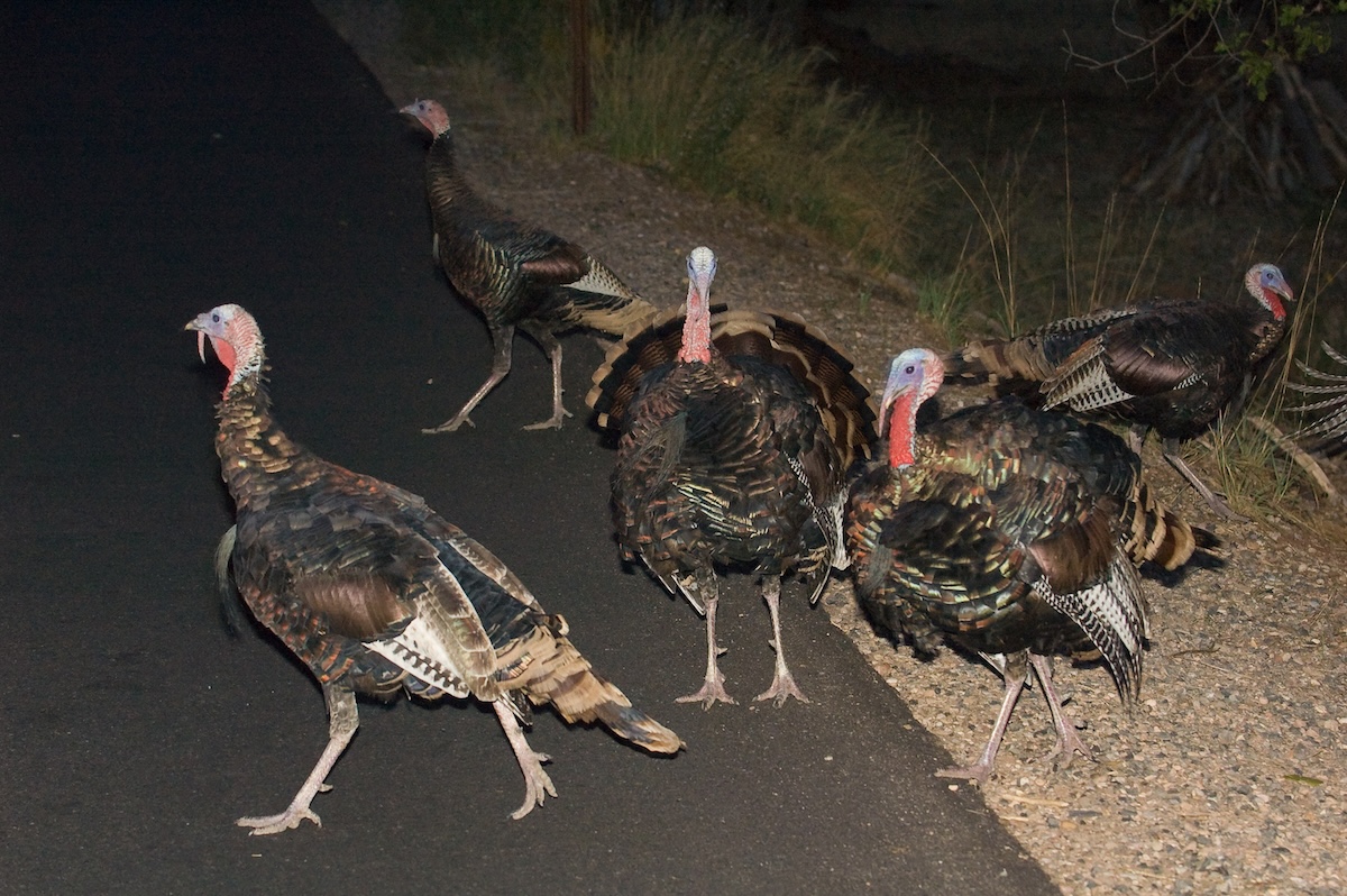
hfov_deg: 16.7
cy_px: 448
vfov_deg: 11.1
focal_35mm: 123
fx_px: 4598
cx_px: 674
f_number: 5.6
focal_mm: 82
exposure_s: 1/30
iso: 800
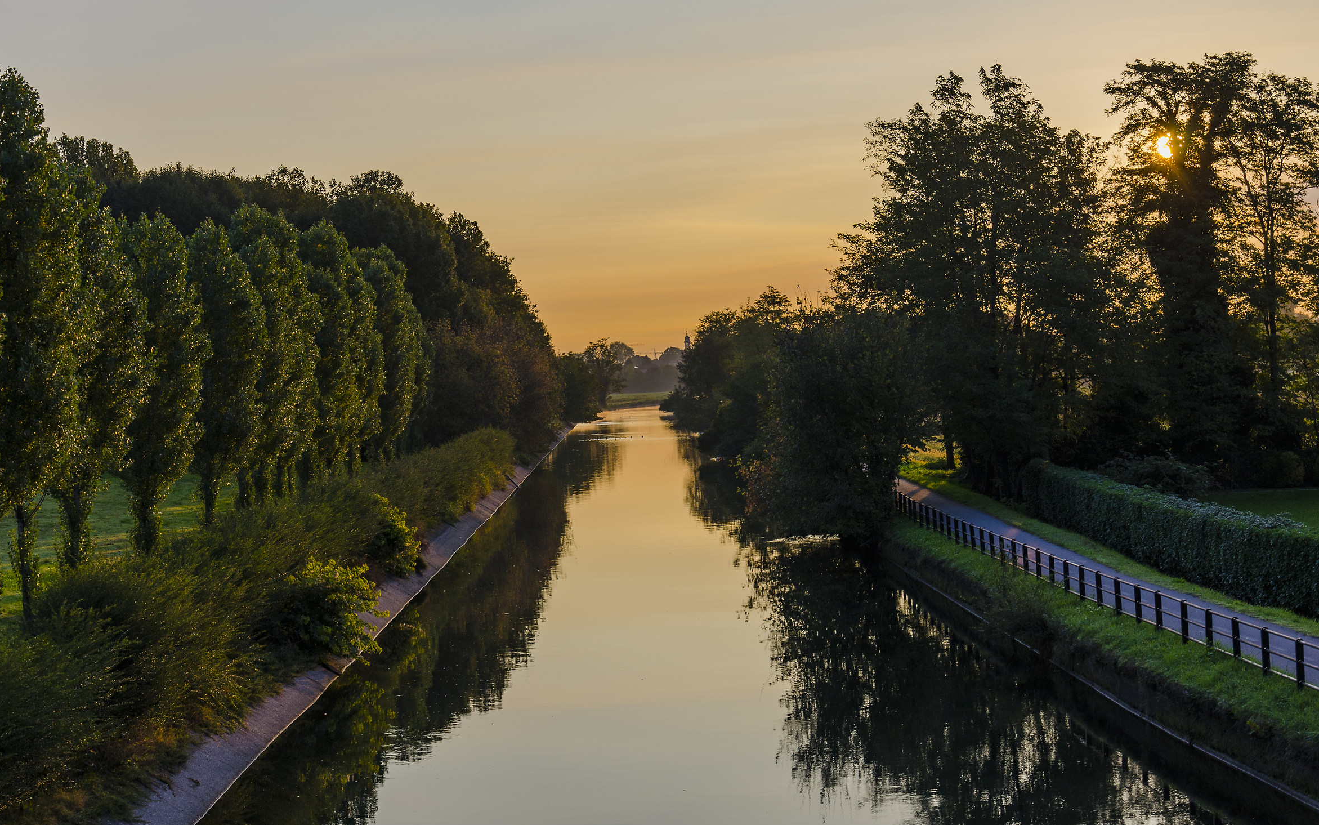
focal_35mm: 75
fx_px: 2696
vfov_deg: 17.4
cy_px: 433
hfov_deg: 27.5
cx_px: 647
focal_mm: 48
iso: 100
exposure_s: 1/250
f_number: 8
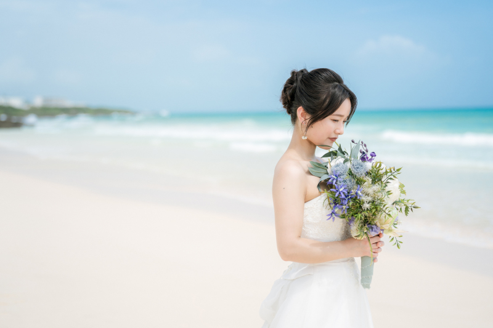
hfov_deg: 36.9
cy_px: 164
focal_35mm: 54
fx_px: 739
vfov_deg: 25.0
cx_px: 246
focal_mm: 54
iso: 100
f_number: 2.2
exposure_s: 1/3200
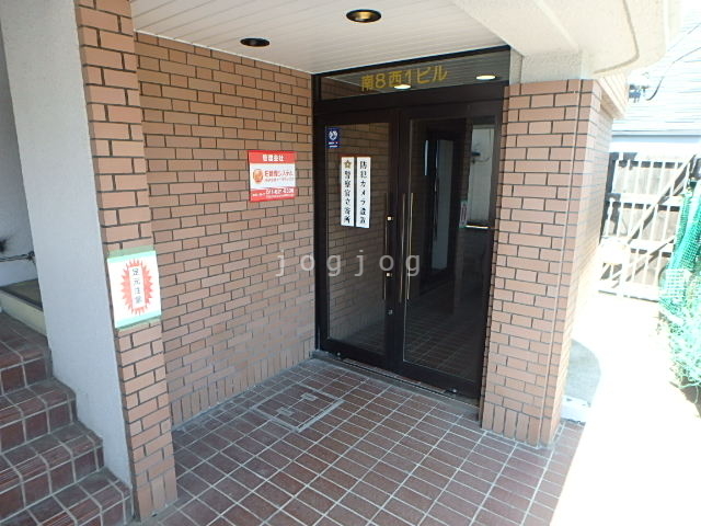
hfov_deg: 79.0
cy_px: 263
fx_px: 425
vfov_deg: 63.4
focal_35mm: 21
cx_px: 350
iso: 125
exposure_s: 1/80
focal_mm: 3.7
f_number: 3.5
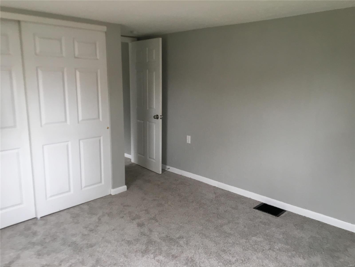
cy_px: 134
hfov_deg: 61.7
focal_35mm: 29
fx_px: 297
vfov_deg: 48.2
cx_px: 178
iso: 50
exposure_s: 1/30
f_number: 2.2
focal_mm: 4.15
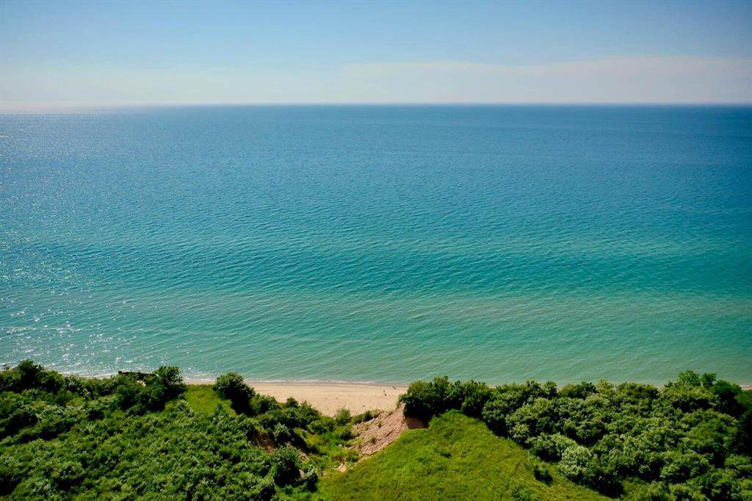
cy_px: 250
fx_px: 585
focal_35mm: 28
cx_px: 376
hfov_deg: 65.5
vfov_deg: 46.4
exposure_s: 1/8000
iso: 100
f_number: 11
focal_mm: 10.26
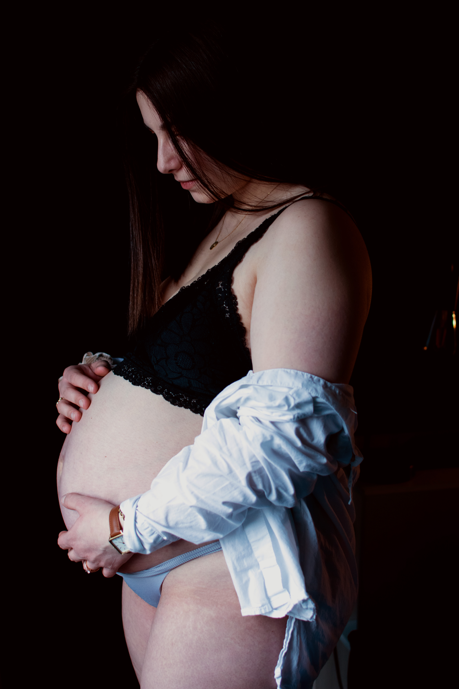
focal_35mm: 52
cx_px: 230
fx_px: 1004
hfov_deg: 25.8
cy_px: 344
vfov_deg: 37.9
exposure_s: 1/160
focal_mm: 35
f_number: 2.5
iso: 320
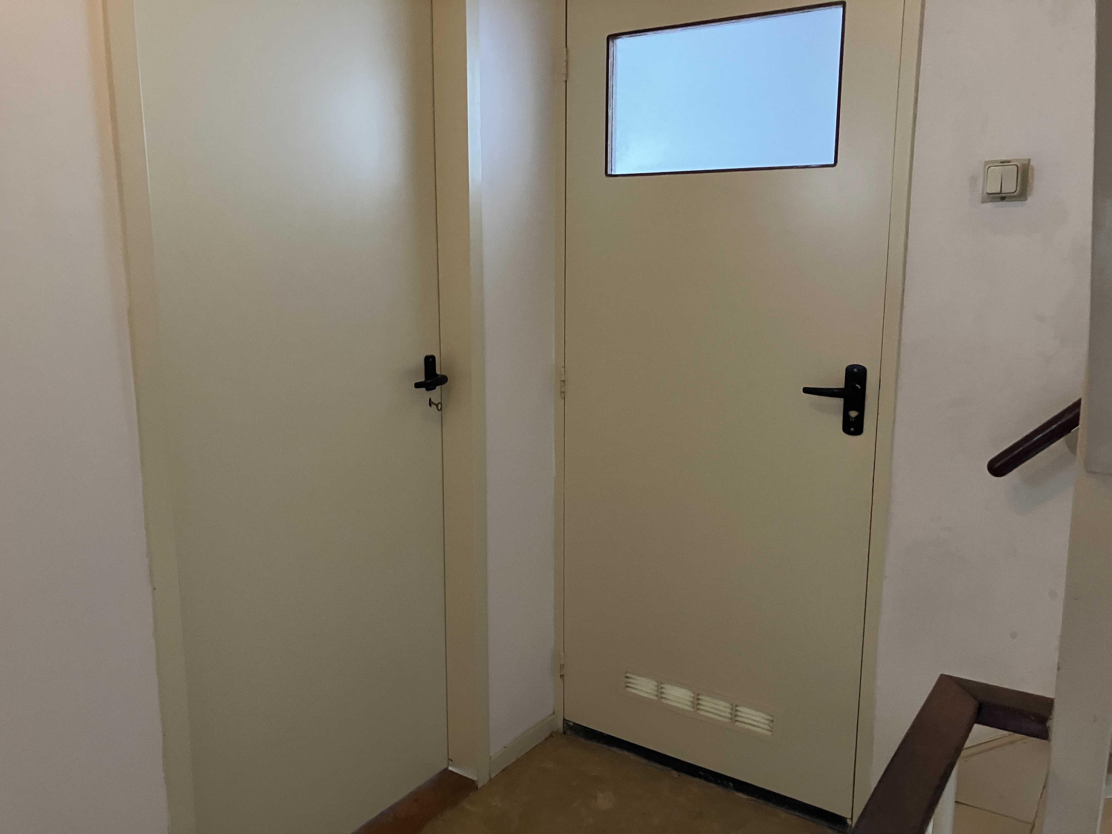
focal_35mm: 28
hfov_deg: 63.4
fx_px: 899
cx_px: 556
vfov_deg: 49.7
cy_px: 417
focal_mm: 3.99
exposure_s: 1/25
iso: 500
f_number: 1.8
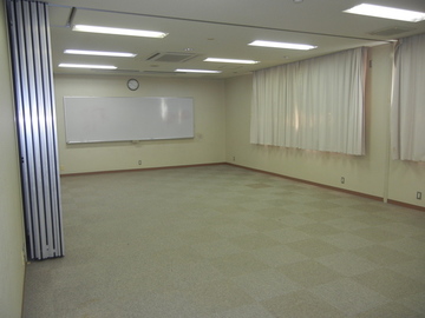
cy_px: 159
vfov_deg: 46.8
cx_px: 212
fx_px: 368
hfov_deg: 60.0
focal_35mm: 30
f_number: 3.5
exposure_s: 1/30
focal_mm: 5.4
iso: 200
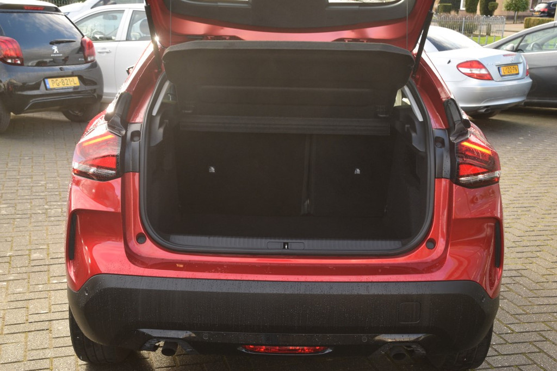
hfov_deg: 37.8
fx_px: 812
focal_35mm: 52
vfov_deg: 25.8
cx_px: 278
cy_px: 186
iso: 400
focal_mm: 35
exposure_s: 1/160
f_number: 6.3
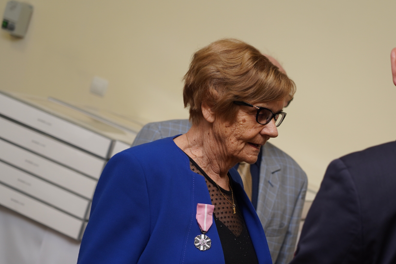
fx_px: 968
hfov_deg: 23.0
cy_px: 188
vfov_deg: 15.5
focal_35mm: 88
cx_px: 285
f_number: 4
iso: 250
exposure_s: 1/100
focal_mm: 59
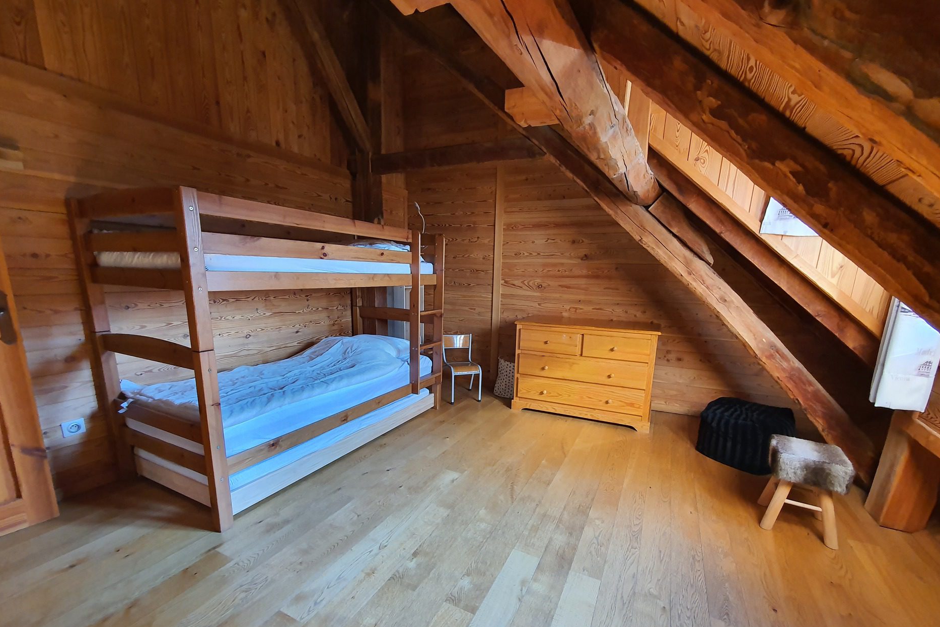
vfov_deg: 80.9
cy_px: 349
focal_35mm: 14
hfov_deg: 104.2
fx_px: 366
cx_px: 477
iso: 200
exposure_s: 1/50
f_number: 2.2
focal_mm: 1.8
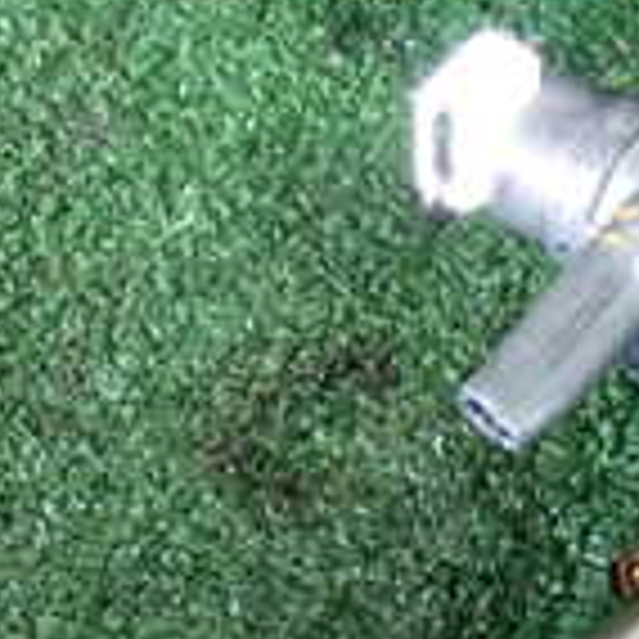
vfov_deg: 15.5
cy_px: 153
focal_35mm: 112
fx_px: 2339
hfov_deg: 13.5
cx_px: 1242
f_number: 2.3
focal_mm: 5.4
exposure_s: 1/30
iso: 640
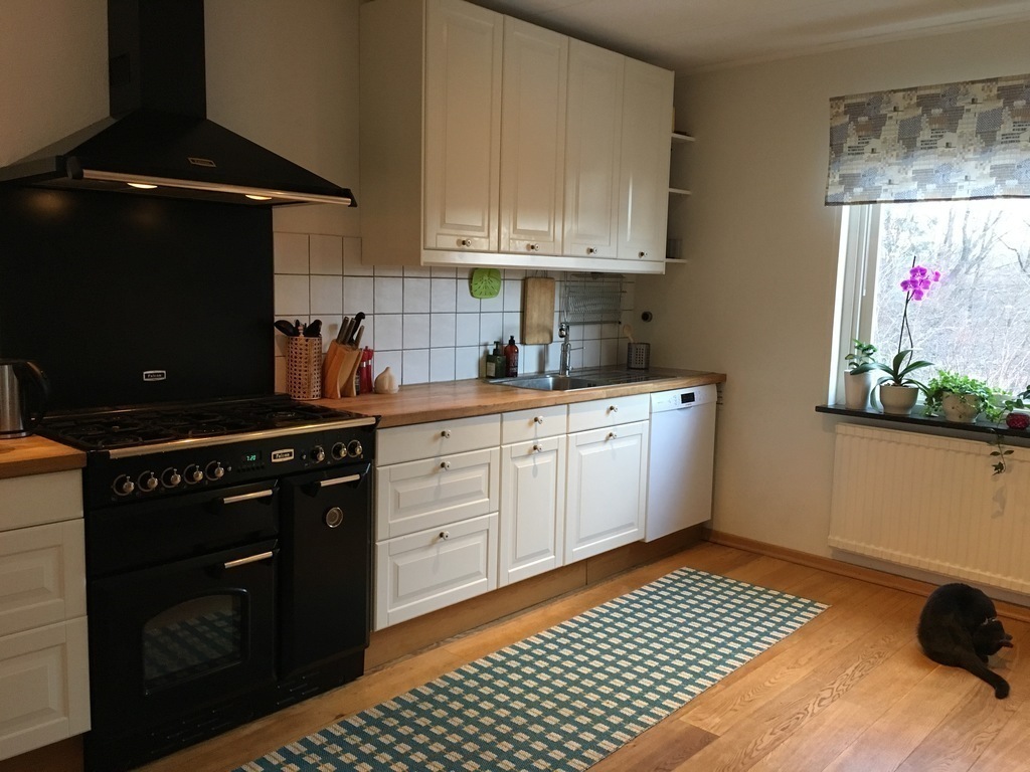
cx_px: 515
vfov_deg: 48.2
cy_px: 386
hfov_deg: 61.7
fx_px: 863
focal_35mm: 29
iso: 200
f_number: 2.2
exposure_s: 1/33
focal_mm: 4.15
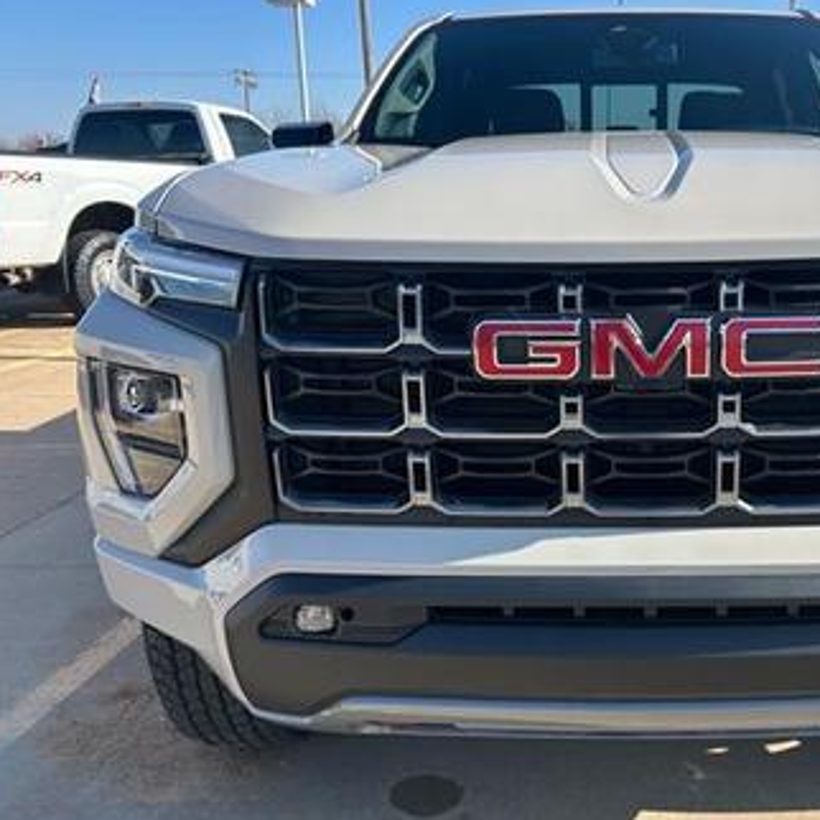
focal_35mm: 36
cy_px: 428
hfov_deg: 44.5
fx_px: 965
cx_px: 616
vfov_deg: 46.0
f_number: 1.5
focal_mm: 5.7
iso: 50
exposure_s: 1/2299
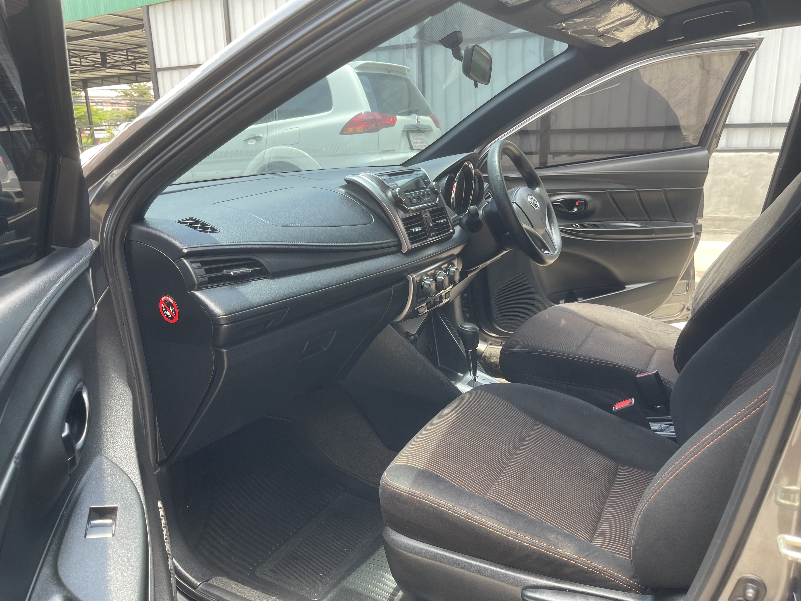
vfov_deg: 54.9
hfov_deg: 69.4
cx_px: 400
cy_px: 300
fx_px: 578
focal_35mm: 25
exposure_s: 1/126
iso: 32
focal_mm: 5.1
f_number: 1.6
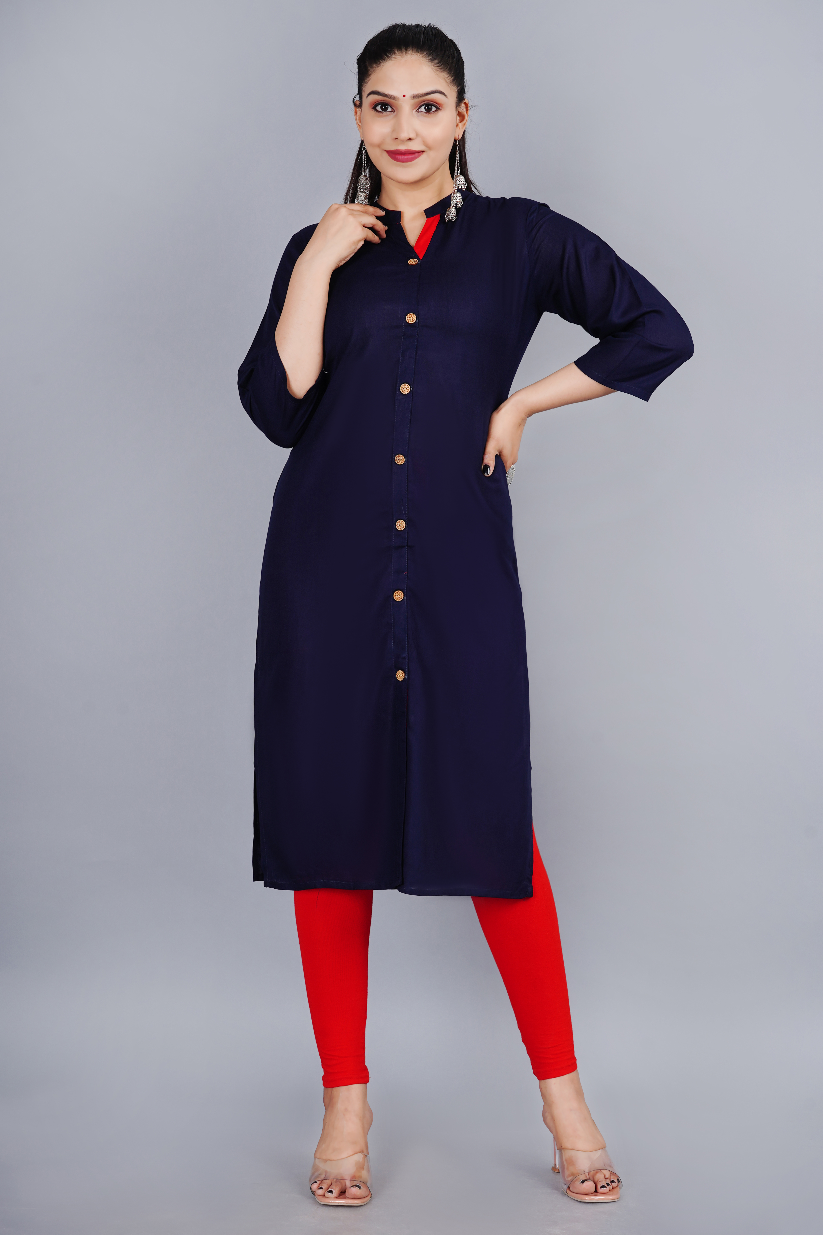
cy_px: 618
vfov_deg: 38.2
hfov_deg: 26.0
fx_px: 1783
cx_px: 412
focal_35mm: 52
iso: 100
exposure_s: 1/125
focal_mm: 52
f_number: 9
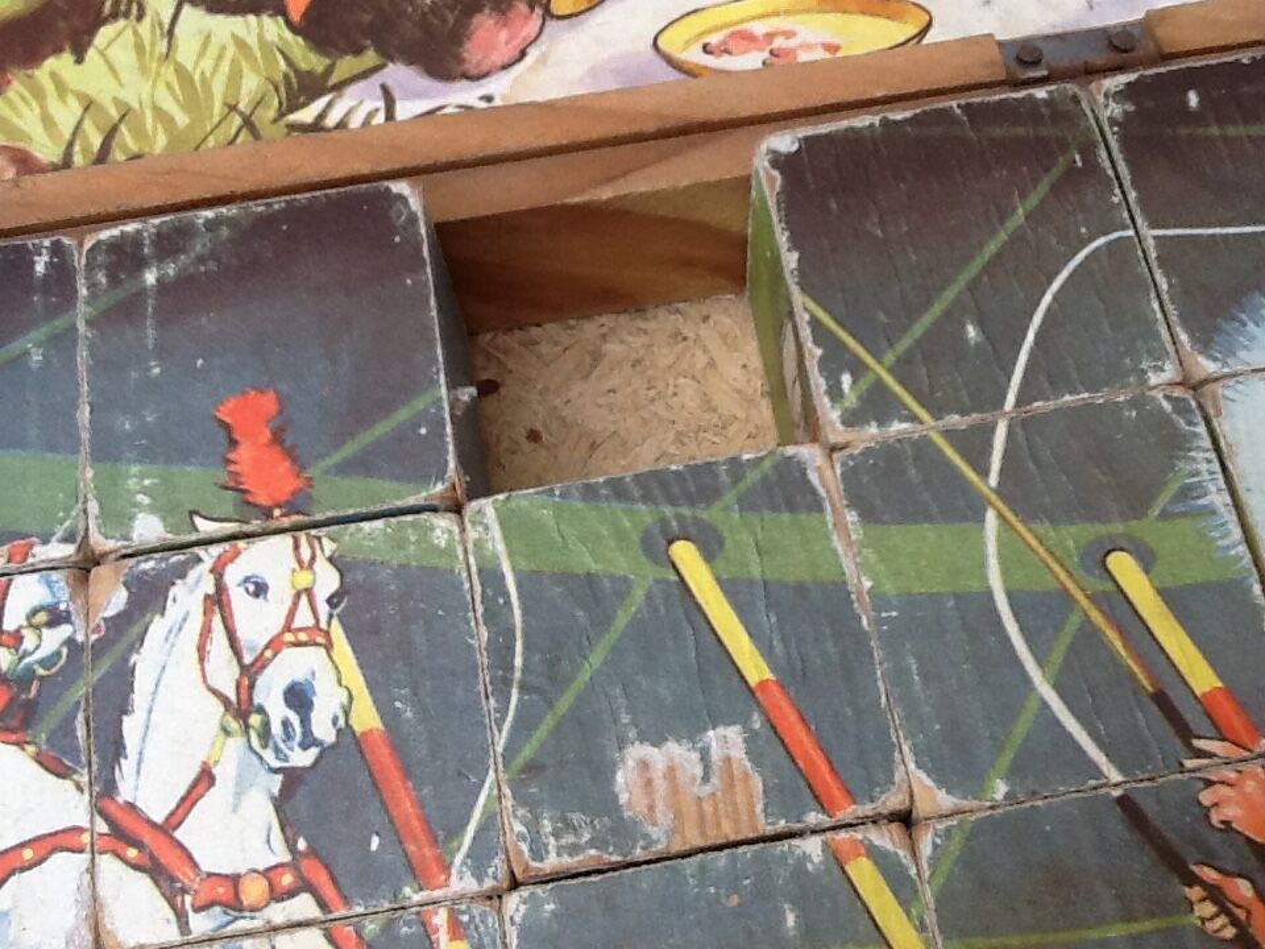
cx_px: 632
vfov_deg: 32.9
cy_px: 474
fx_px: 1608
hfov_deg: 42.9
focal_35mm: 44
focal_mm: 2.03
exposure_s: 1/120
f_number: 2.4
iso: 50
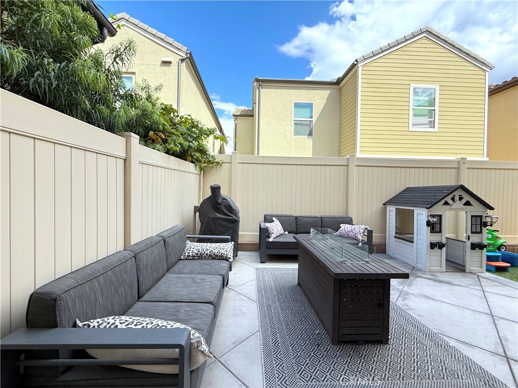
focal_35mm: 14
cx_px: 259
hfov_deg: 102.1
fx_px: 209
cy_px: 194
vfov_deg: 85.7
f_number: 2.2
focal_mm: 2.22
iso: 50
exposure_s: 1/545
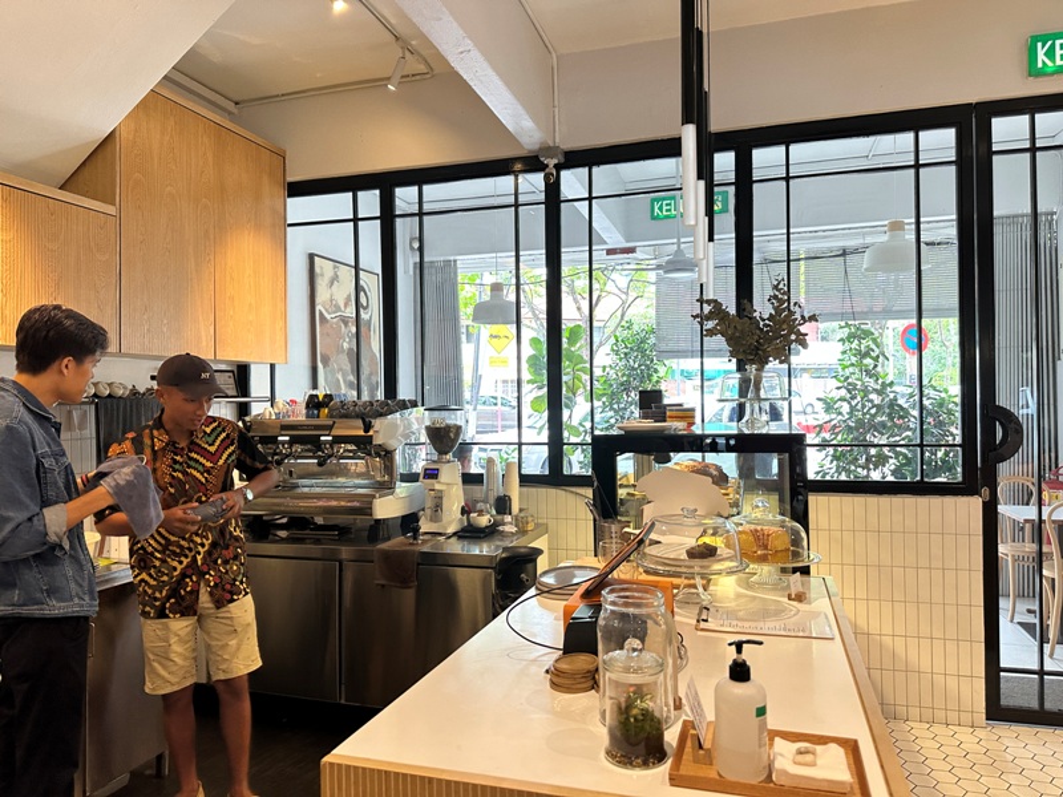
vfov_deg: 56.8
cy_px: 398
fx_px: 737
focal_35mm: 24
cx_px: 532
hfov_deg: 71.6
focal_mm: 6.86
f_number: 1.78
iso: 200
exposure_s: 1/100
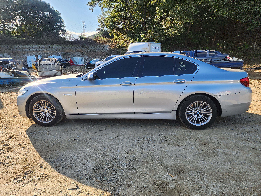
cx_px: 130
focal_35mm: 23
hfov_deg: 73.9
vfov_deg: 58.9
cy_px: 98
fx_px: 173
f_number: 1.8
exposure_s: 1/309
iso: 12
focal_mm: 6.4
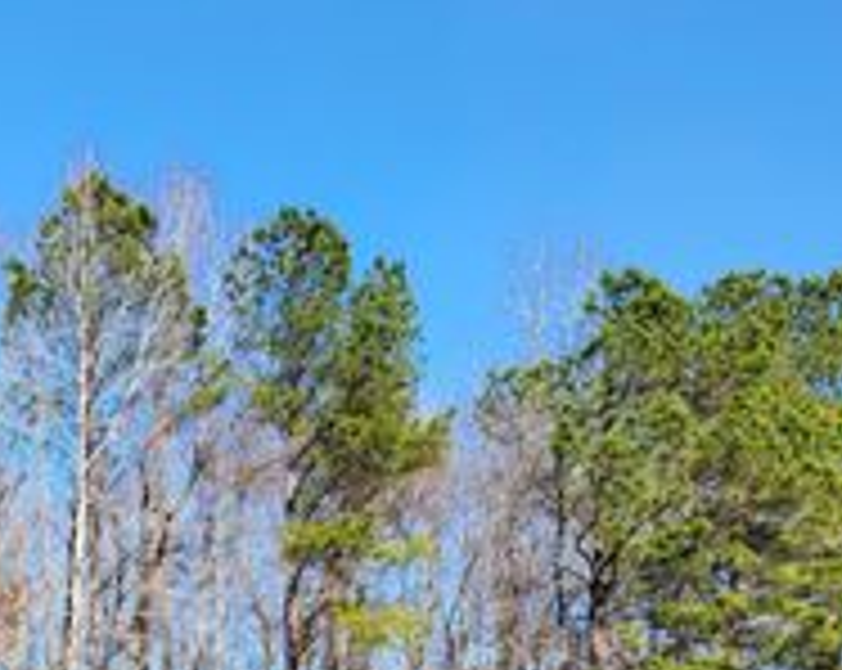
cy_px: 645
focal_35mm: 68
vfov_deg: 21.7
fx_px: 1692
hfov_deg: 27.0
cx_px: 81
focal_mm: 5.4
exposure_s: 1/1576
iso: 40
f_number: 1.8
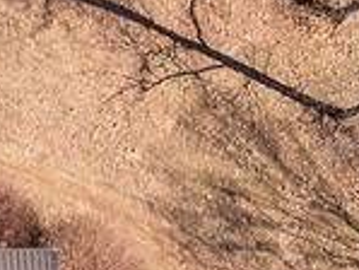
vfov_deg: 8.6
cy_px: 493
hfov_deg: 11.0
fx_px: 1713
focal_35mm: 165
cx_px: -345
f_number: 2.8
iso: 100
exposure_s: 1/800
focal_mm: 12.29
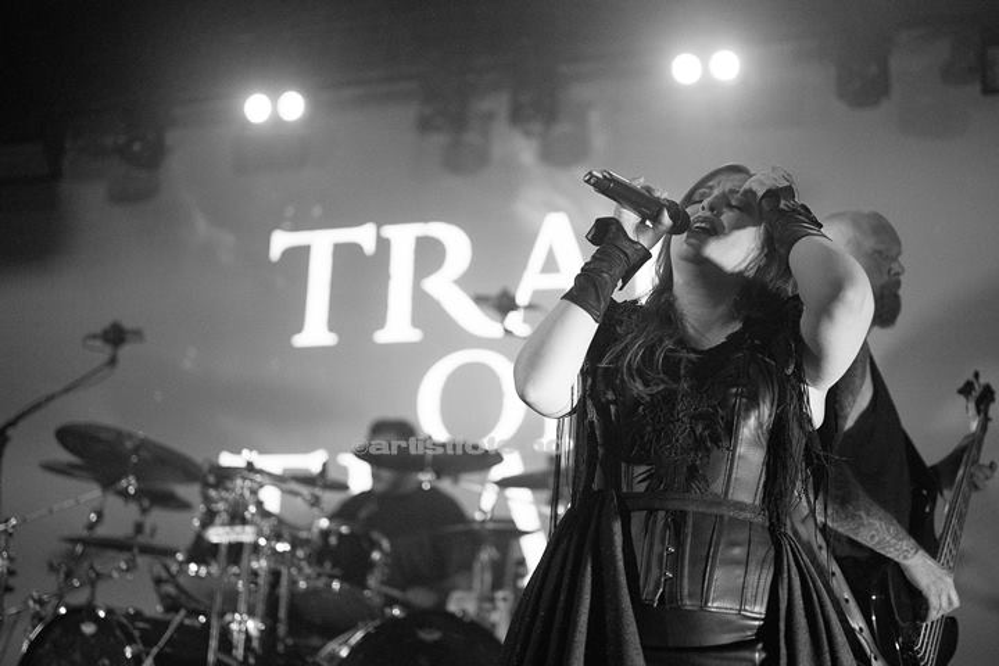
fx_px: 1387
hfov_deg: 39.6
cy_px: 333
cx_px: 500
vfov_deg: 27.0
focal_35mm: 50
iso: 2500
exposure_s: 1/500
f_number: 1.8
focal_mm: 50
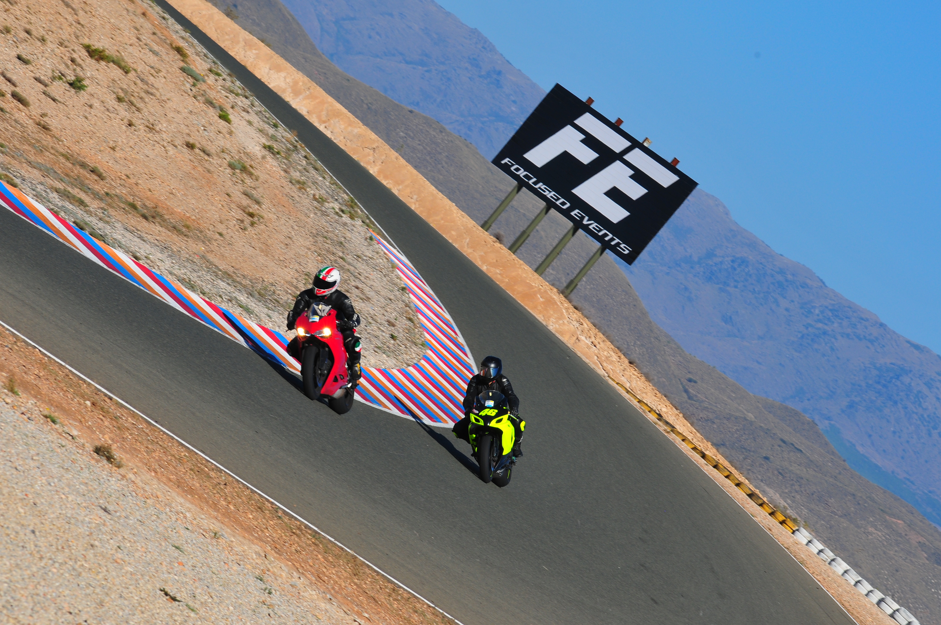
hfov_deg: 6.9
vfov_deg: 4.6
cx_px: 470
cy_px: 312
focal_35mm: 300
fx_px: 7832
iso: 200
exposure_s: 1/200
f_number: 16
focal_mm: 200
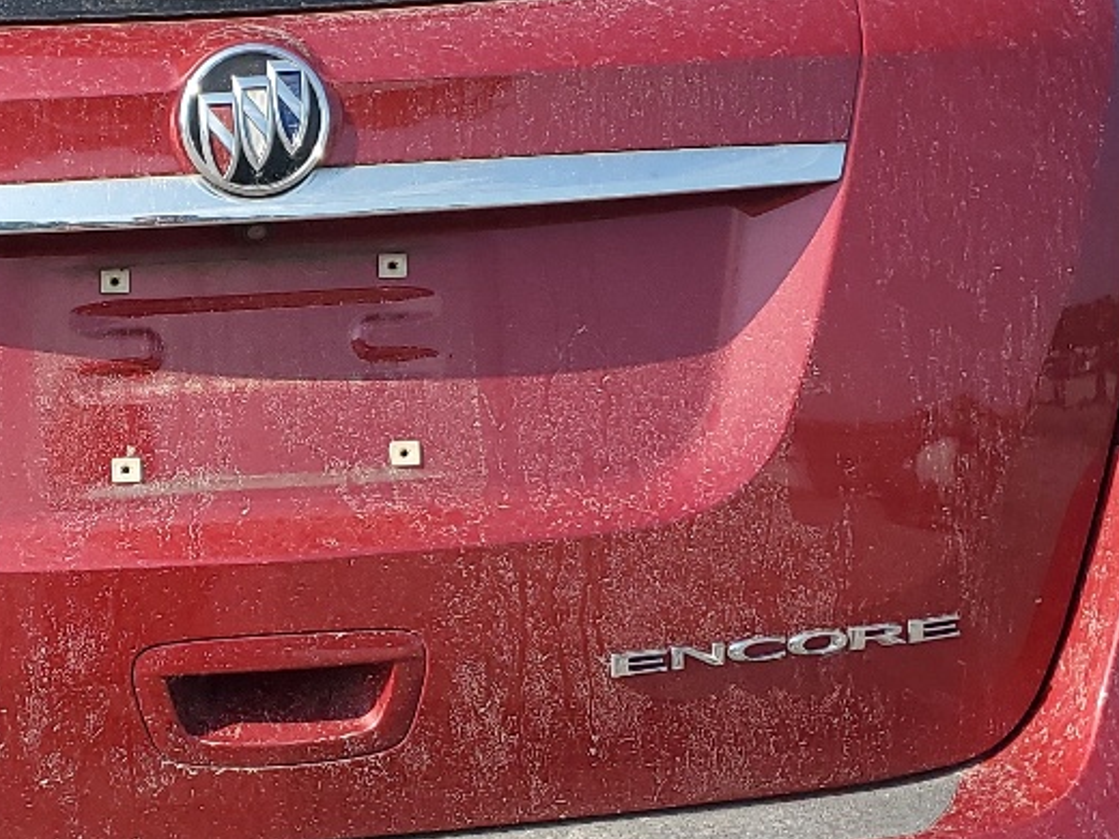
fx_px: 2586
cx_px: 247
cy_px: 482
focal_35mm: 80
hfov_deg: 24.1
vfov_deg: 18.4
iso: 50
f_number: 1.5
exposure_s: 1/2000
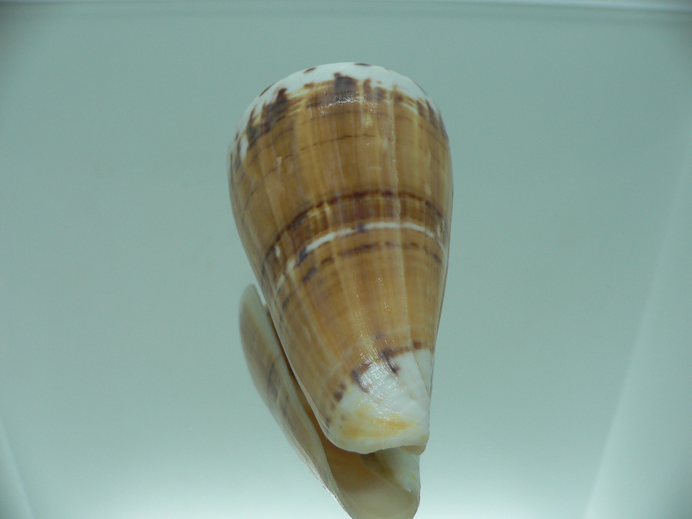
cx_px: 346
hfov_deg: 52.6
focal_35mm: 35
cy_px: 260
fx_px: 700
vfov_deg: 40.7
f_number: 2.8
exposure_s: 1/80
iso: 80
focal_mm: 4.6
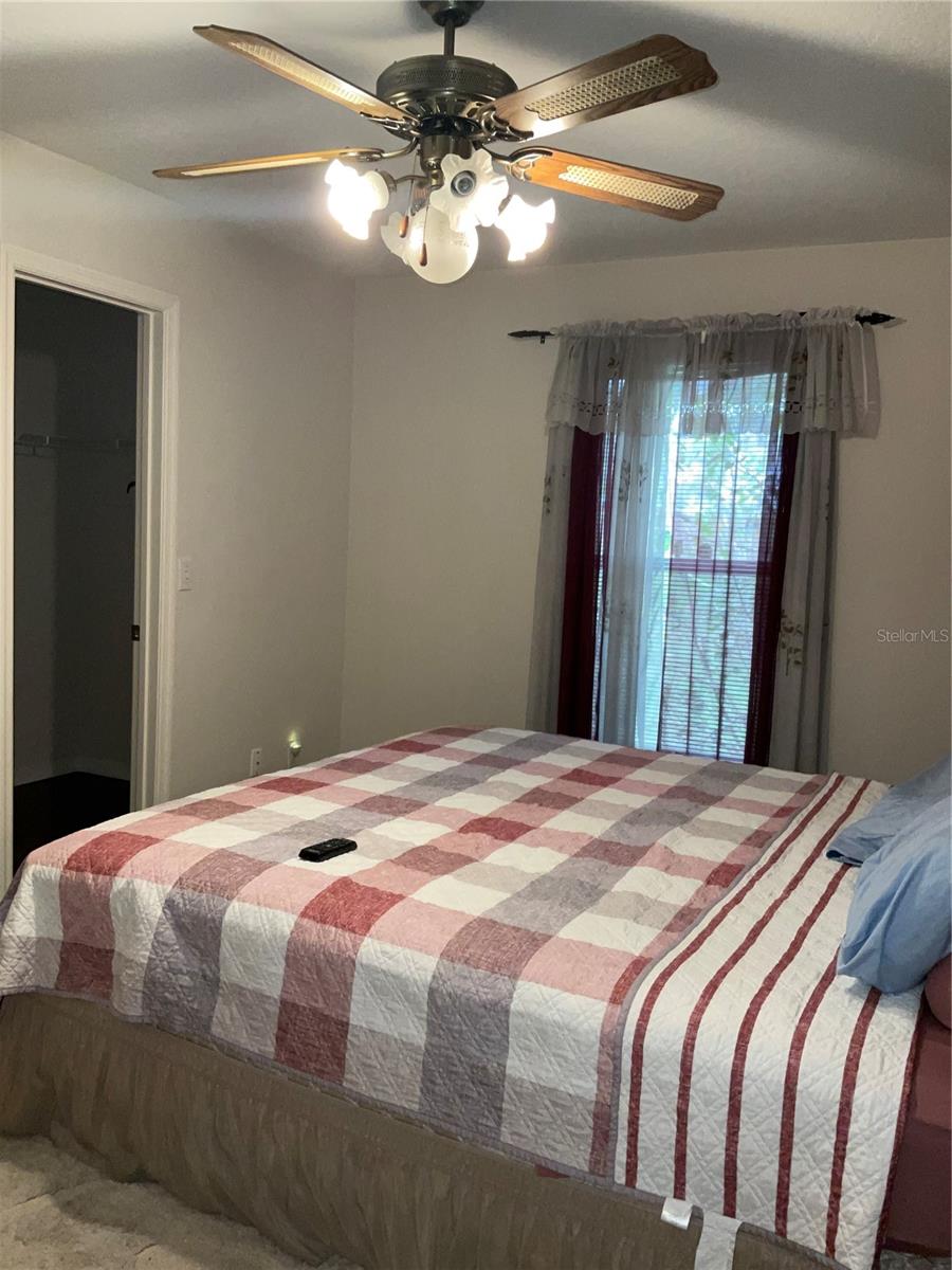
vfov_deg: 61.7
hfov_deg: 48.2
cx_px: 476
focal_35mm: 29
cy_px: 635
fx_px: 1063
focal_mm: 3
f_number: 1.8
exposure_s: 1/40
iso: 80
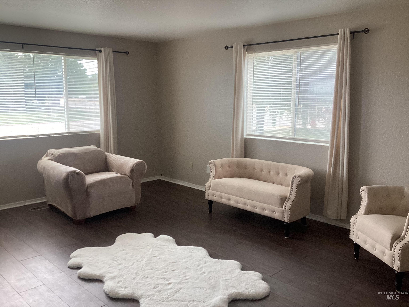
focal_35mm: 31
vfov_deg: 45.4
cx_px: 204
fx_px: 366
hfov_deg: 58.4
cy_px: 154
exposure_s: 1/120
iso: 64
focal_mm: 3.3
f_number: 2.4
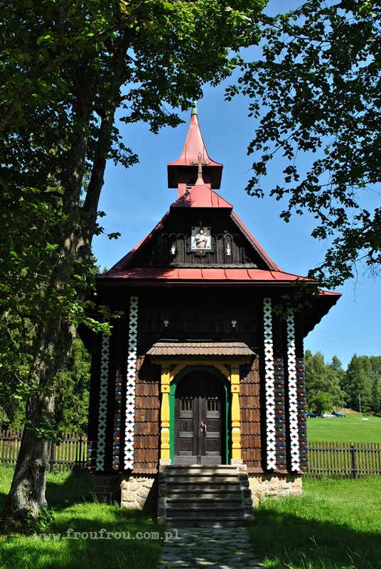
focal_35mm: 44
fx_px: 689
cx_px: 190
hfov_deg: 30.9
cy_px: 284
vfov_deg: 44.9
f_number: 10
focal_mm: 29
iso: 200
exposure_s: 1/250
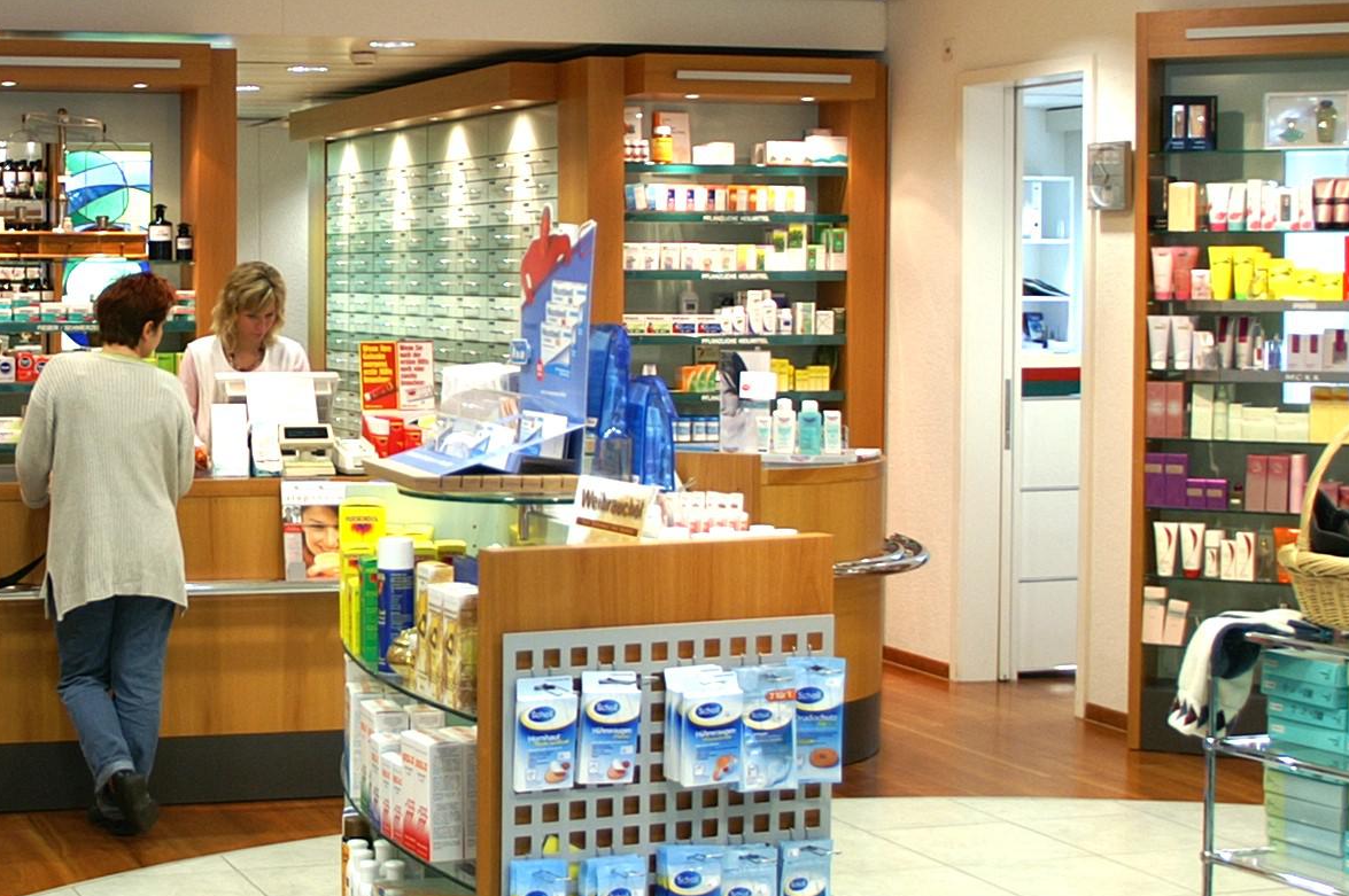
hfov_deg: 29.8
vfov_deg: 20.8
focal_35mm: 65
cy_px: 390
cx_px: 177
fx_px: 2444
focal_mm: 17
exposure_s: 1/30
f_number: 2.8
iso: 125
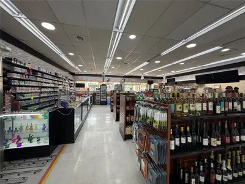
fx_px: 99
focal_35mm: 14
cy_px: 92
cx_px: 122
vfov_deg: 85.7
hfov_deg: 102.1
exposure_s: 1/127
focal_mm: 2.22
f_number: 2.2
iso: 64
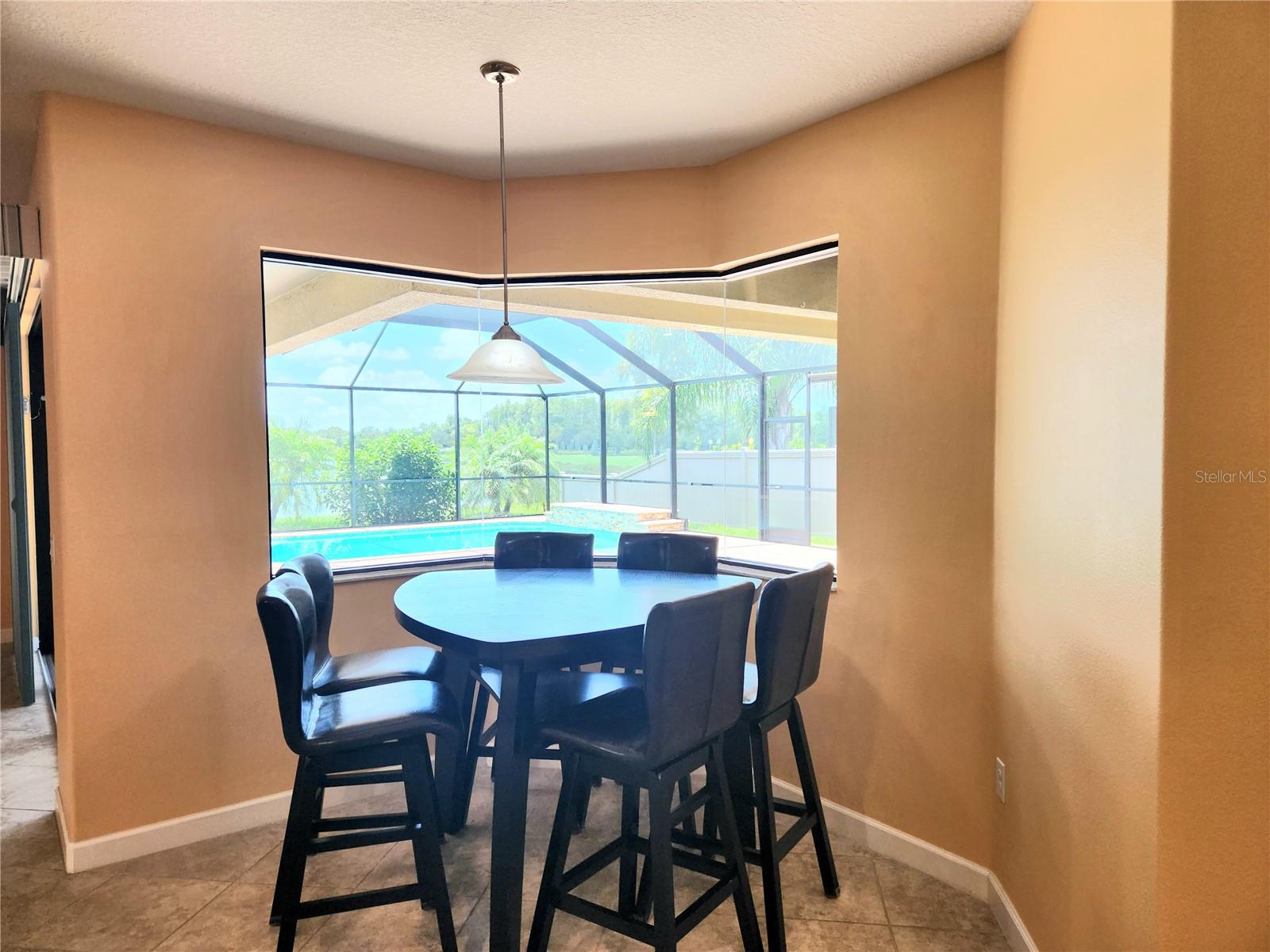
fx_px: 844
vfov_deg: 58.9
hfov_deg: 73.9
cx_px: 635
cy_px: 476
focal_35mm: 23
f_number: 1.8
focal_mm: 5.4
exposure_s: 1/120
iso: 50
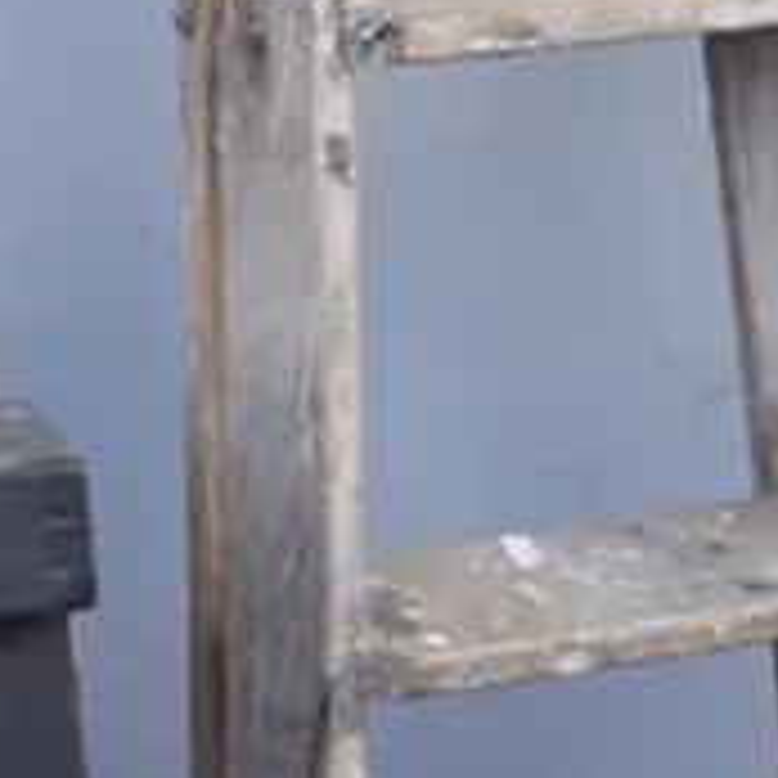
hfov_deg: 9.1
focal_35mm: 178
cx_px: -938
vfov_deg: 9.7
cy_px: -135
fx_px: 4526
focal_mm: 17
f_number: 4
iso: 200
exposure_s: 1/100
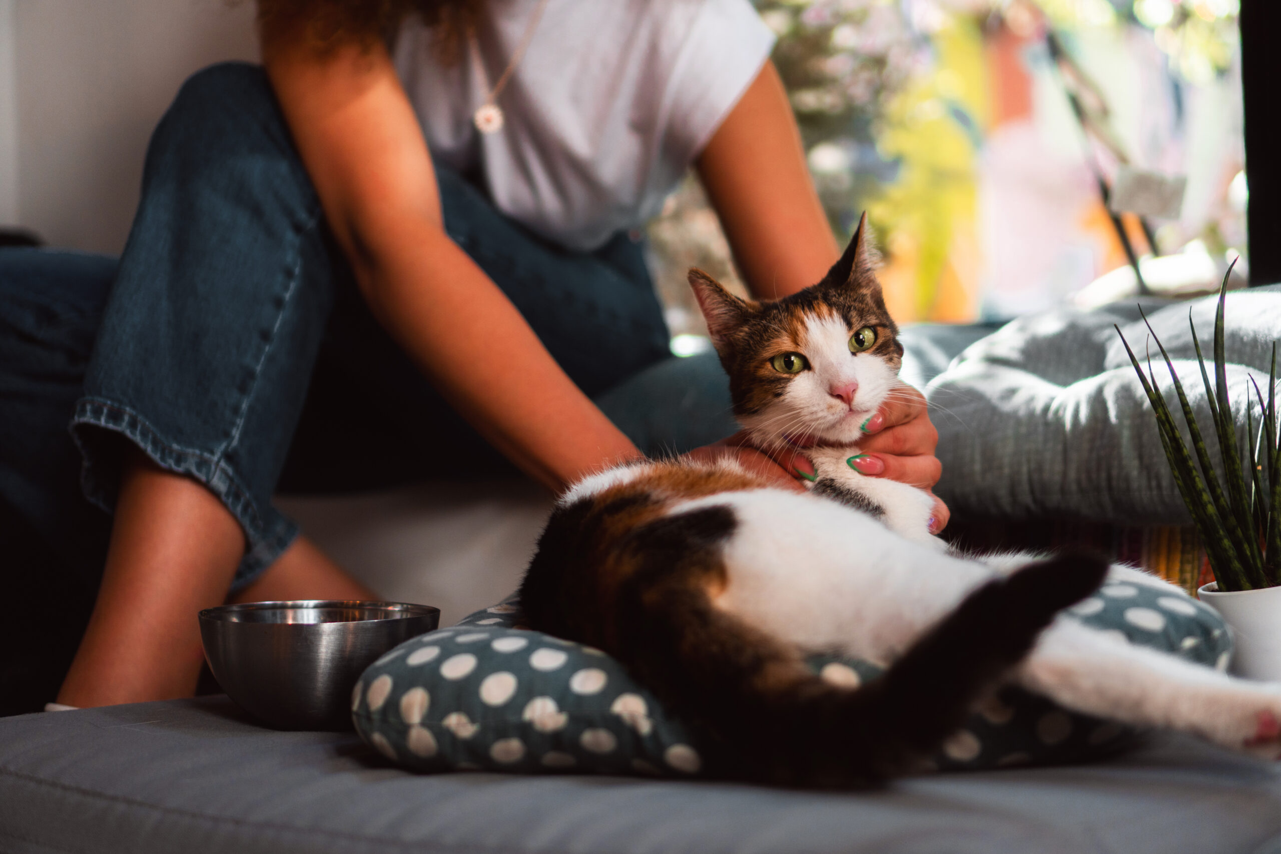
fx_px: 1868
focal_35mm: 52
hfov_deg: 37.8
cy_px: 427
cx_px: 640
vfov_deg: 25.8
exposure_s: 1/160
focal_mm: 35
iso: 200
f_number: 1.8
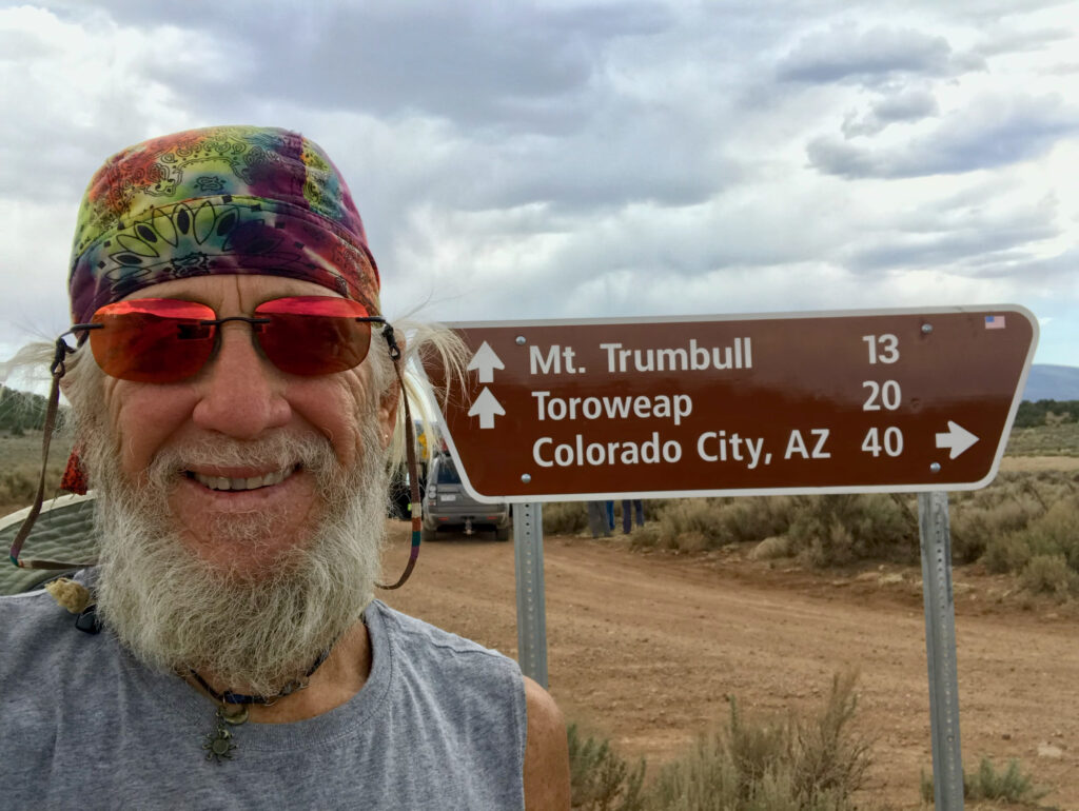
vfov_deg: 44.2
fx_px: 998
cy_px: 406
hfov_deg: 56.8
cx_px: 540
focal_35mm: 32
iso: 25
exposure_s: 1/289
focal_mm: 2.87
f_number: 2.2
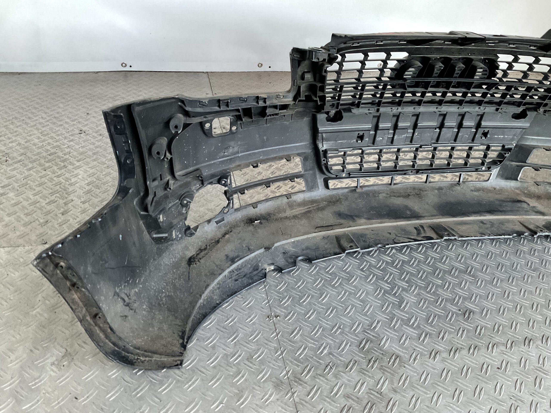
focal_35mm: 29
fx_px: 462
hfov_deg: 61.7
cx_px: 276
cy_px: 206
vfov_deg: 48.2
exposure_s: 1/50
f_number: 1.8
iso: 250
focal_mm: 3
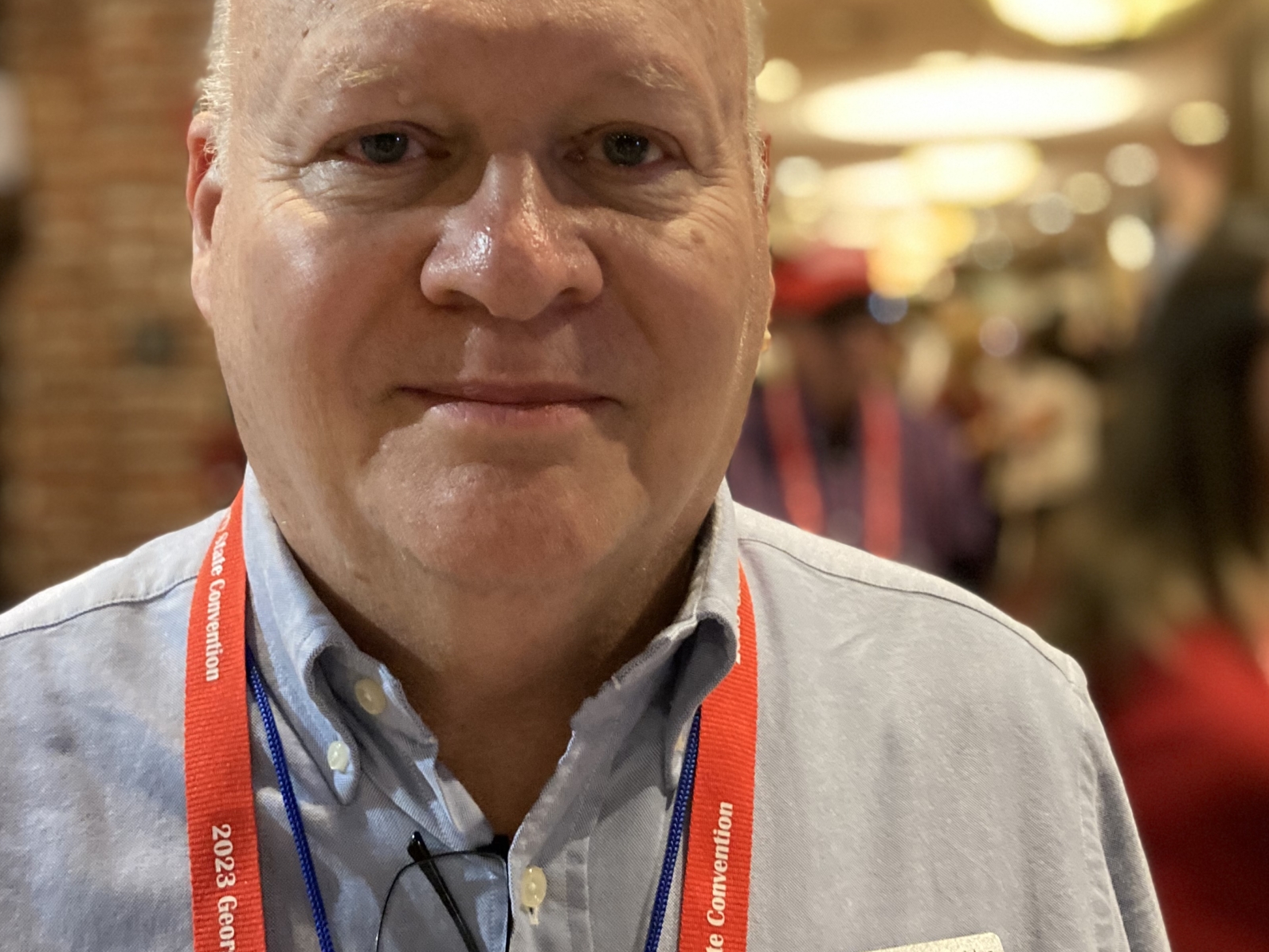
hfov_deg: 42.1
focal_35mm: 45
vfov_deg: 32.1
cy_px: 372
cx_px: 605
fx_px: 1650
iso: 500
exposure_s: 1/24
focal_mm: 3.99
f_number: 1.8
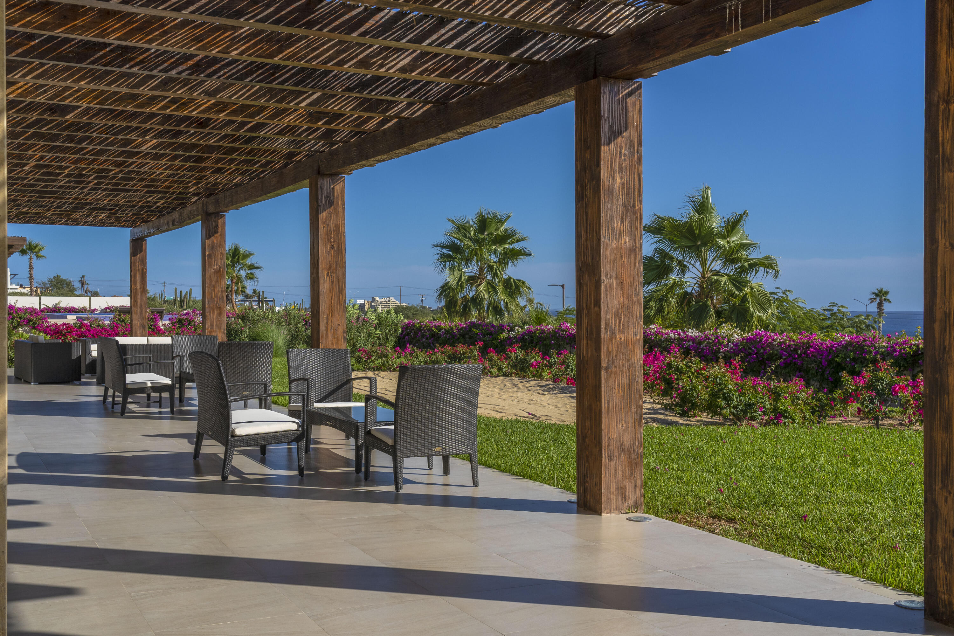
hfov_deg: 50.7
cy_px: 318
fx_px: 1007
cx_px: 477
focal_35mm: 38
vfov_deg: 35.1
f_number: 11
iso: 500
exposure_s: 1/1000
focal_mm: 38
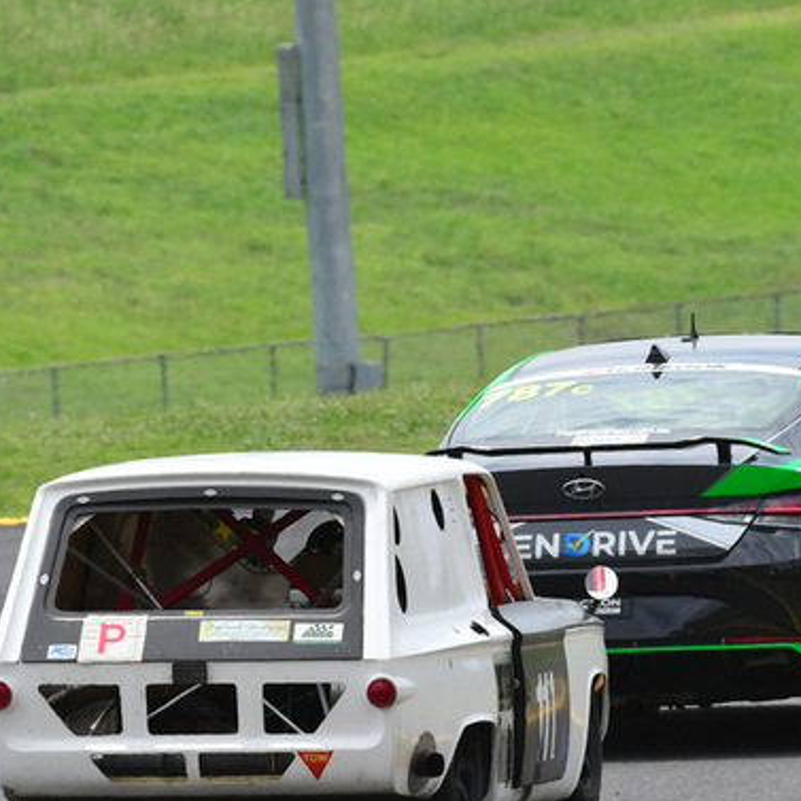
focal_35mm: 867
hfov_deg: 2.0
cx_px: 589
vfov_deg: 2.0
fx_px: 22698
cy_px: 495
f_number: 13
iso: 640
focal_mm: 320
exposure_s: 1/640
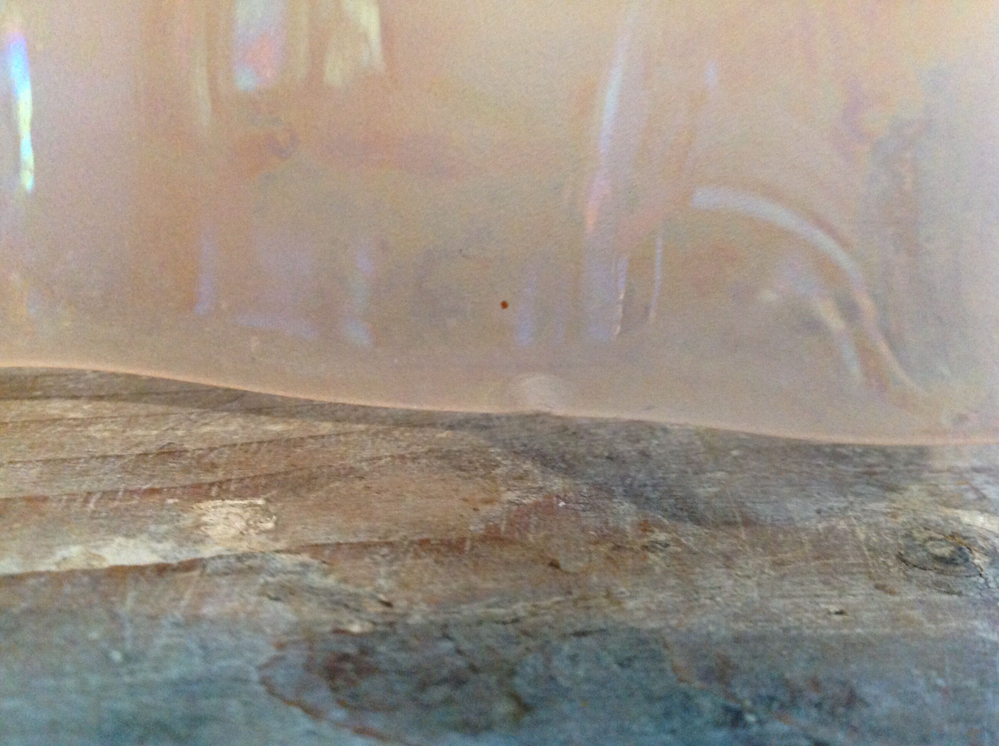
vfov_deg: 40.6
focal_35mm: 35
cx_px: 500
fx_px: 1009
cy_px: 373
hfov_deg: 52.7
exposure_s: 1/17
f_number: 2.4
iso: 500
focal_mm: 4.28
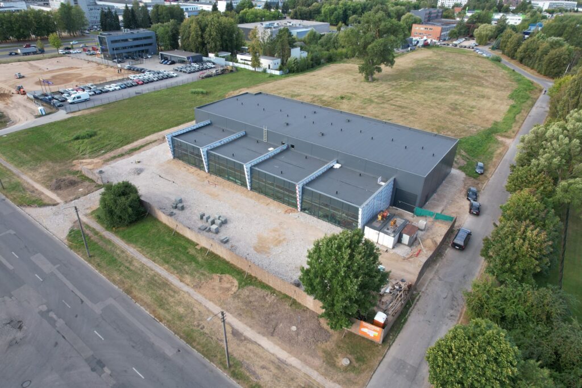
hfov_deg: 78.6
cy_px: 194
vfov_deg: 57.2
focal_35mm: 22
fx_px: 356
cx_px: 291
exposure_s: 1/350
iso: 100
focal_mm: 8.38
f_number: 2.8
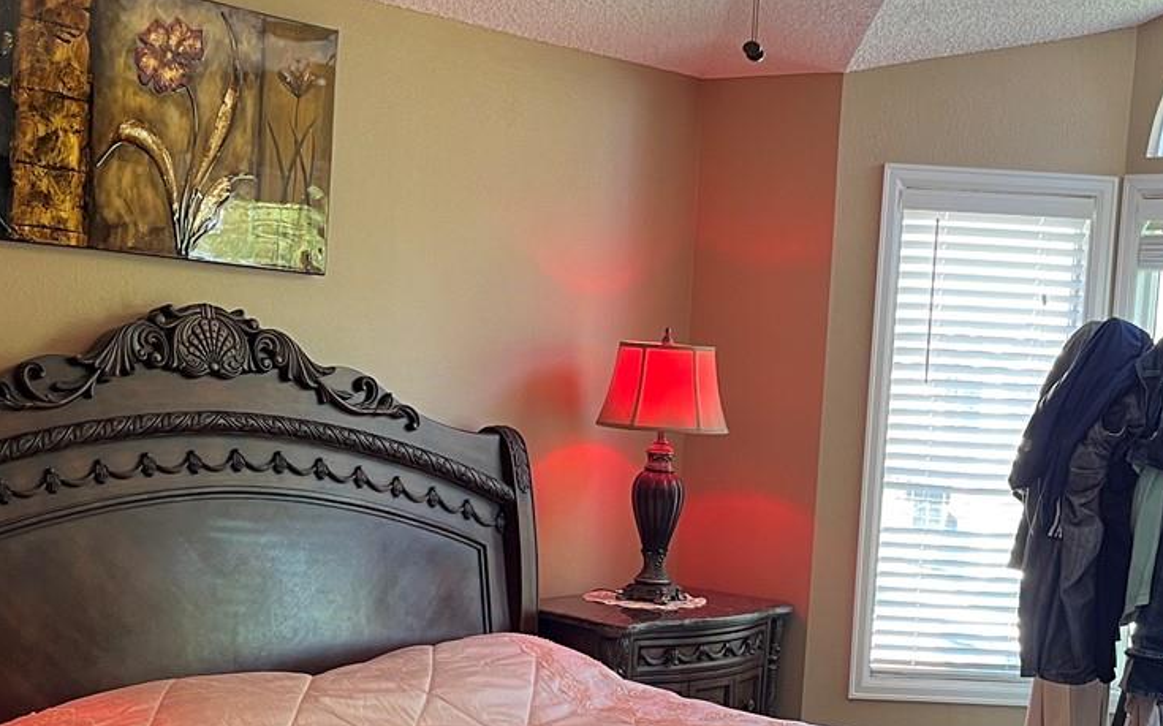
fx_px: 1901
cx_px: 603
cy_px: 592
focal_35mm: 60
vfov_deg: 21.3
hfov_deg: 34.0
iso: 100
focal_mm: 5.1
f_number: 1.6
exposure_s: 1/60
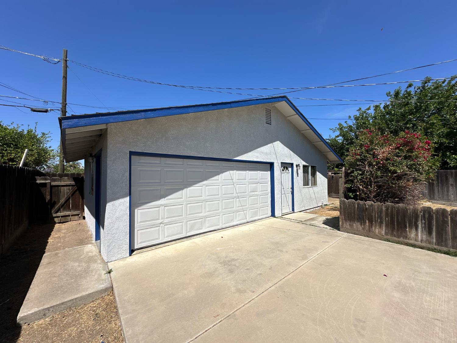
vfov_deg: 85.7
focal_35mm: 14
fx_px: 185
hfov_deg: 102.1
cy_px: 172
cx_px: 228
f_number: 2.2
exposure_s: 1/3610
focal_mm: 2.22
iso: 50
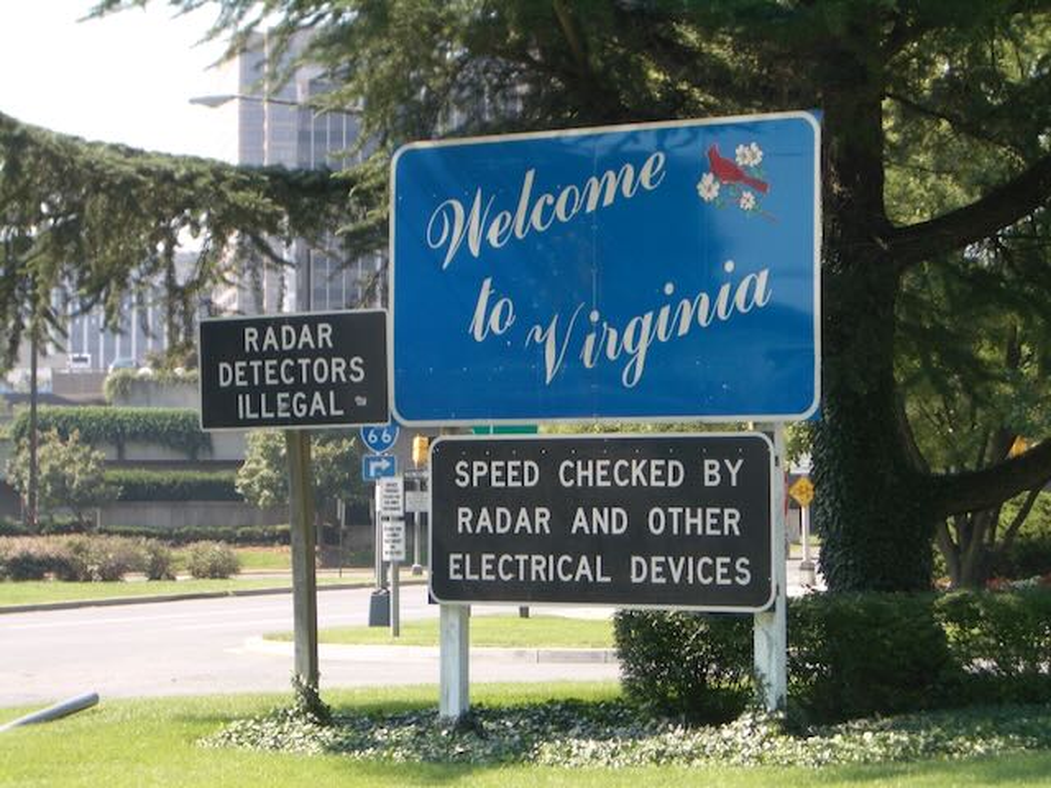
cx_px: 526
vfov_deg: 16.8
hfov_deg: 22.3
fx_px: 2672
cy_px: 394
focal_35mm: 88
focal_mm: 14.6
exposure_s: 1/200
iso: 50
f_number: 4.4
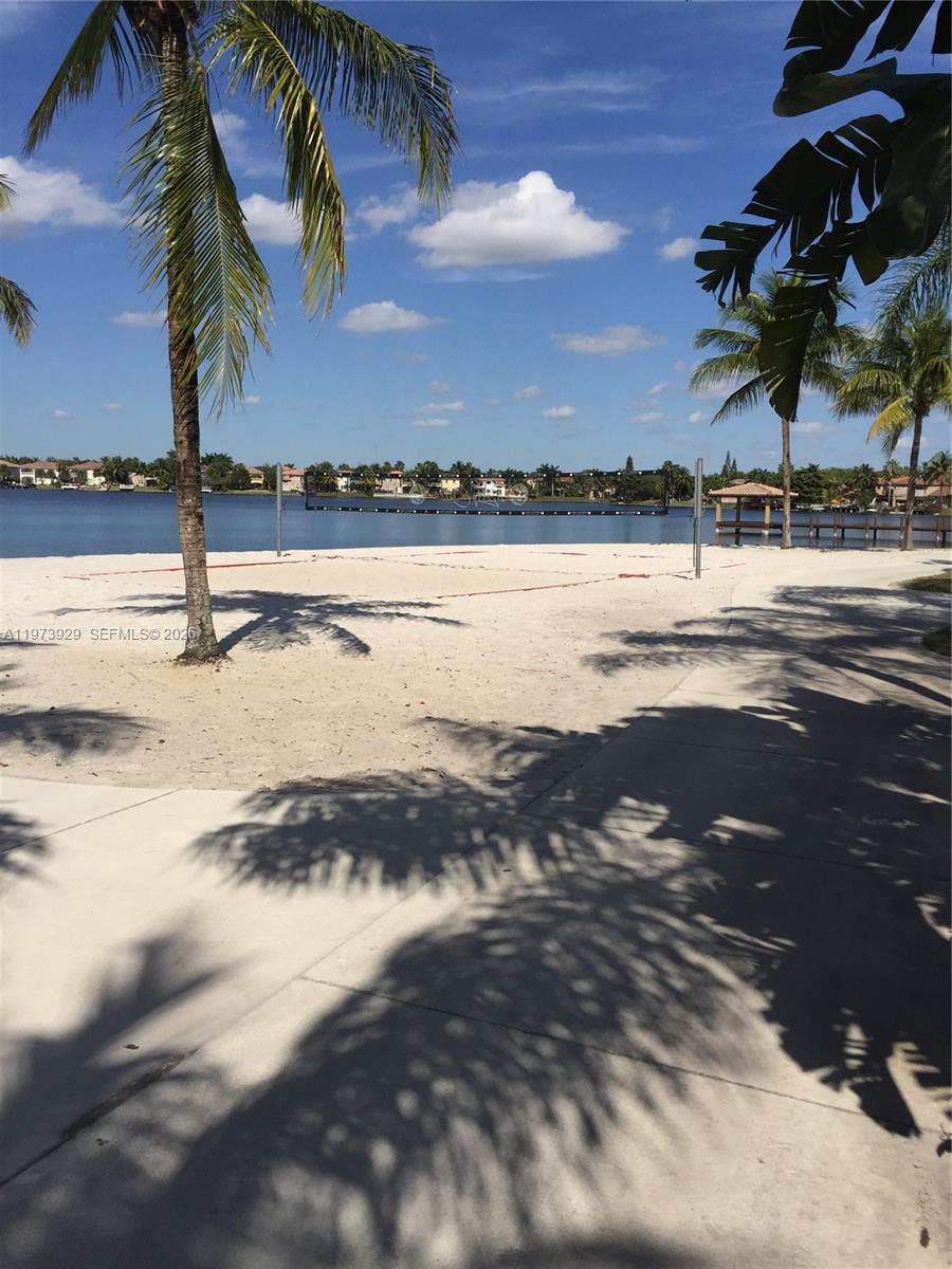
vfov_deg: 61.7
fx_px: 1063
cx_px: 476
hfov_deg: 48.2
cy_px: 634
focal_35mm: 29
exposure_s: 1/4405
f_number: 2.2
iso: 32
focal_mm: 4.15
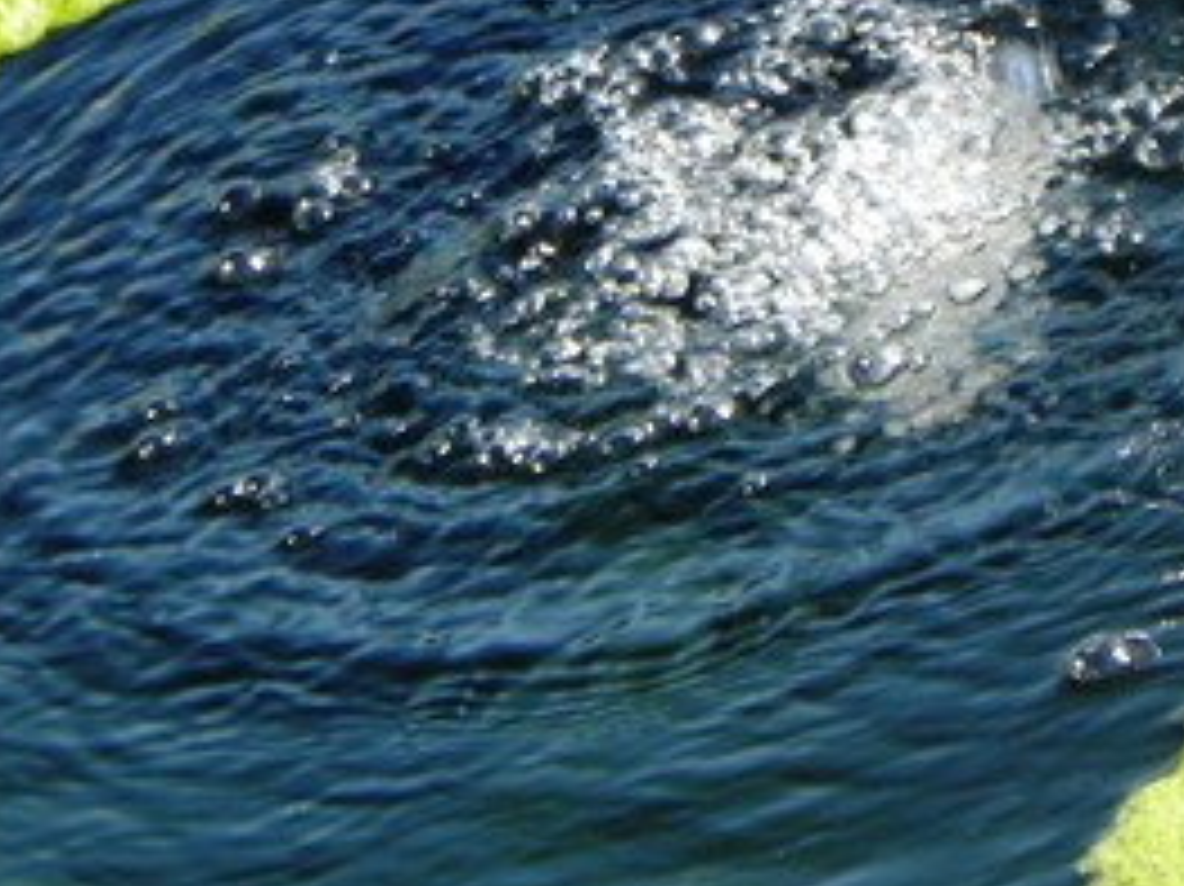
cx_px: 752
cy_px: 92
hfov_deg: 3.1
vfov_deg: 2.3
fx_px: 21949
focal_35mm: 642
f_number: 5.6
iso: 160
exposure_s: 1/217
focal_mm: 51.8
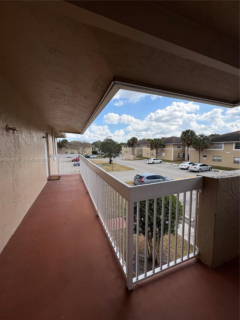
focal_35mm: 14
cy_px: 160
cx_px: 120
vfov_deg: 102.1
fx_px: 129
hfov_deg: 85.7
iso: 50
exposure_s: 1/2273
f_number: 2.2
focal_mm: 2.22
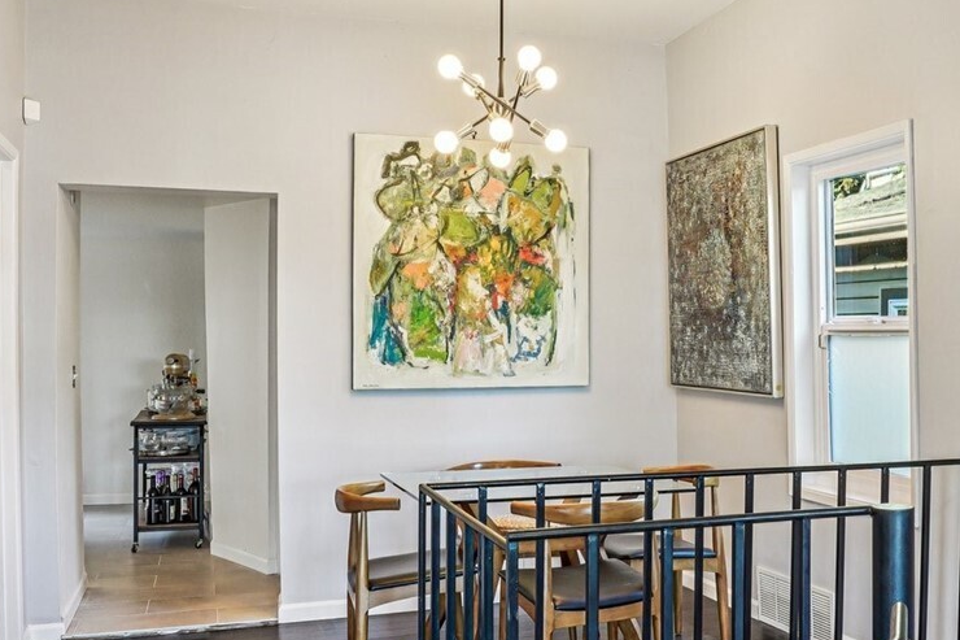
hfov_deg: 48.1
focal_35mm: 39
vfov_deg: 34.2
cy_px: 333
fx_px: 1040
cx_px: 691
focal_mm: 17
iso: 400
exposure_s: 1/6
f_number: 8
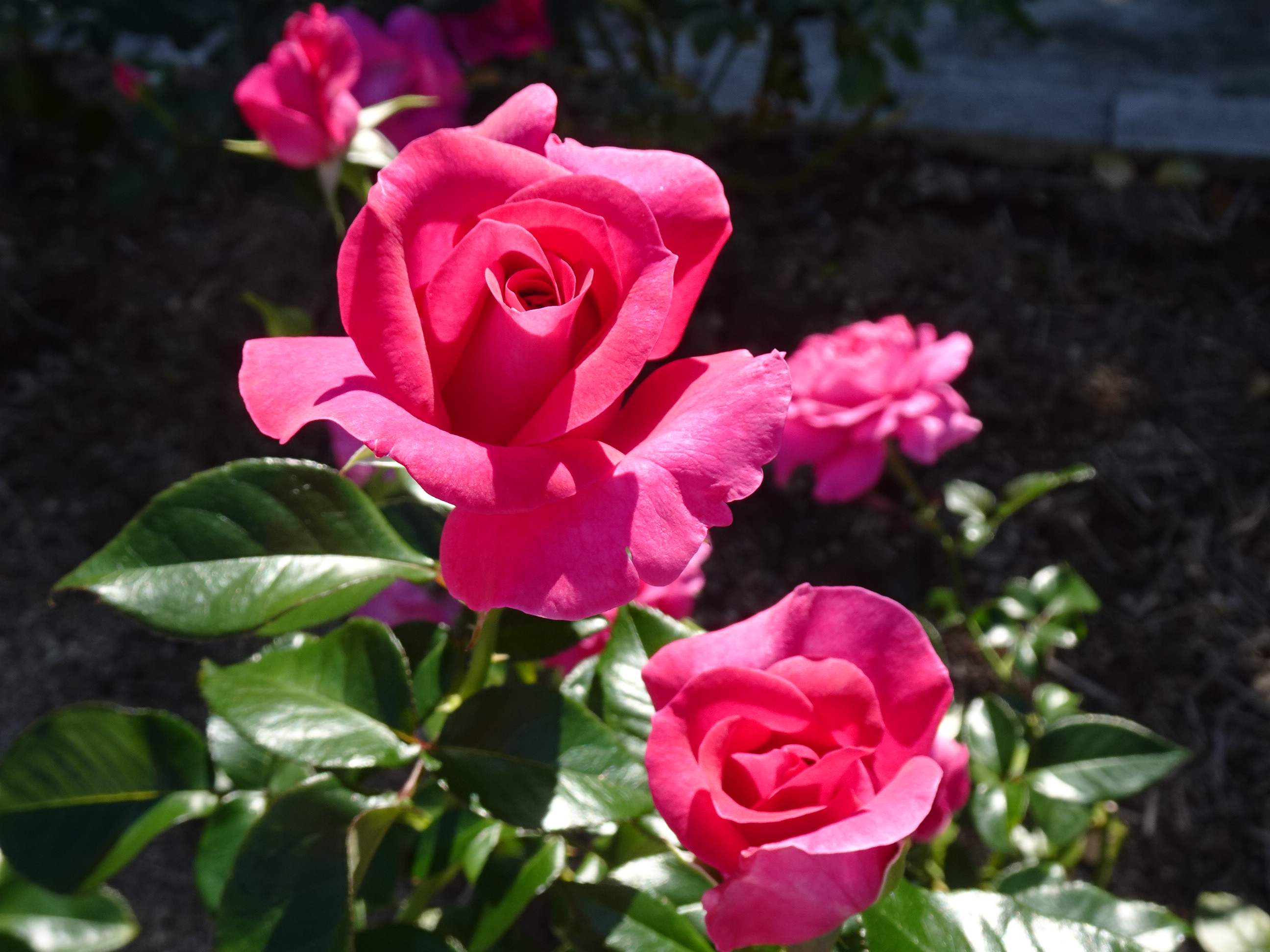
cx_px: 635
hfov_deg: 45.8
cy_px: 476
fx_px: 1504
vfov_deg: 35.1
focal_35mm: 41
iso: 80
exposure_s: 1/400
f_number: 4
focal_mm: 6.84
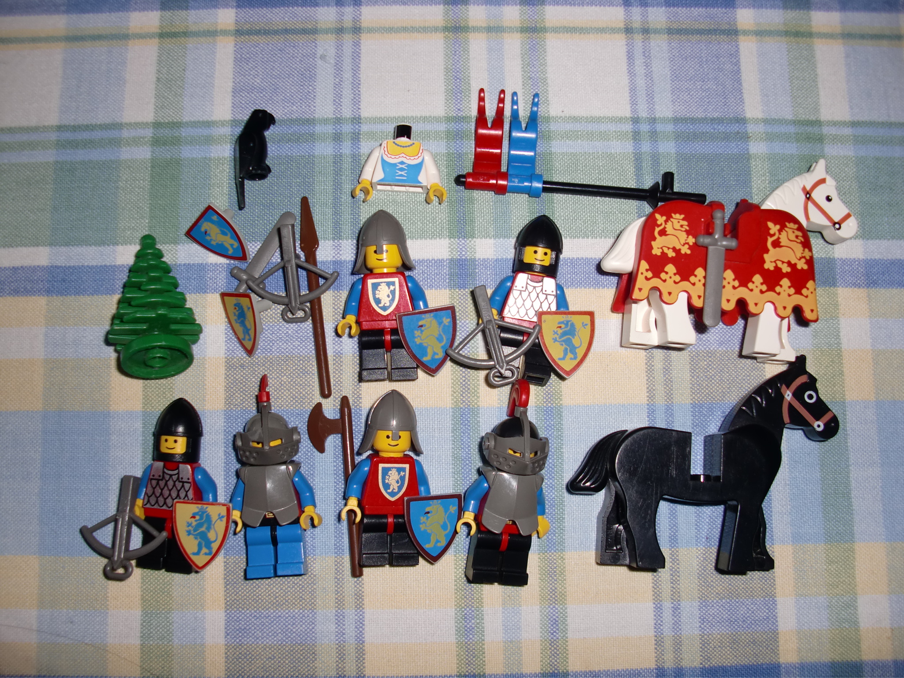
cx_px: 452
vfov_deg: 39.7
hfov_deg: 51.4
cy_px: 339
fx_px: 940
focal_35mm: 36
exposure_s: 1/60
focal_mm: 6.3
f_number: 2.8
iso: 64
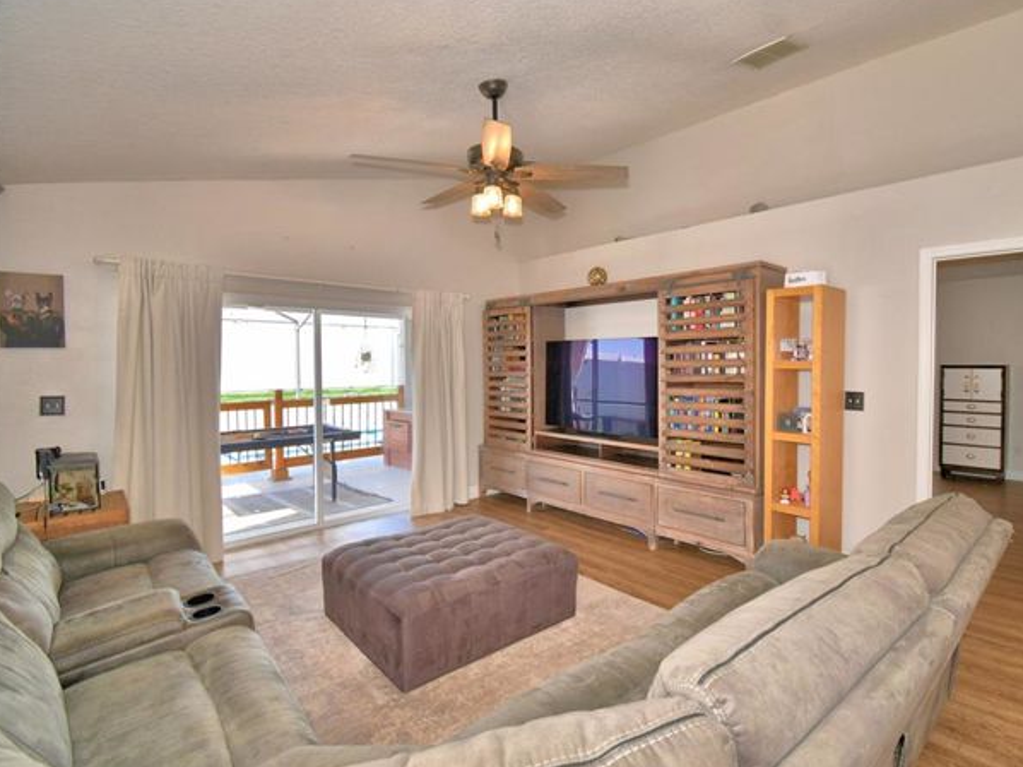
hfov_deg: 90.3
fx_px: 502
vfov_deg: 74.7
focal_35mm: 17
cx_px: 591
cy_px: 379
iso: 100
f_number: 4.5
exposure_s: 1/60
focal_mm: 10
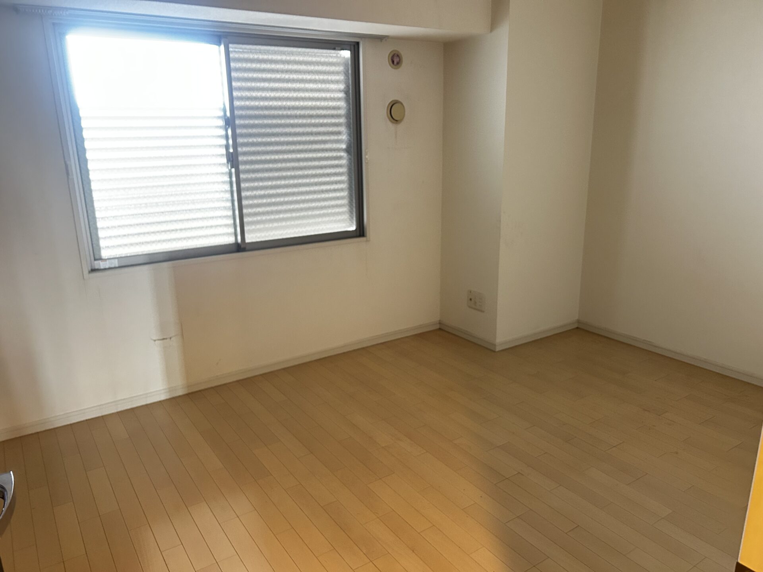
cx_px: 382
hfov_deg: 67.3
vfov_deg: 53.1
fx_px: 573
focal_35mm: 26
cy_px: 286
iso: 640
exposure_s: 1/30
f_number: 1.5
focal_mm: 5.7
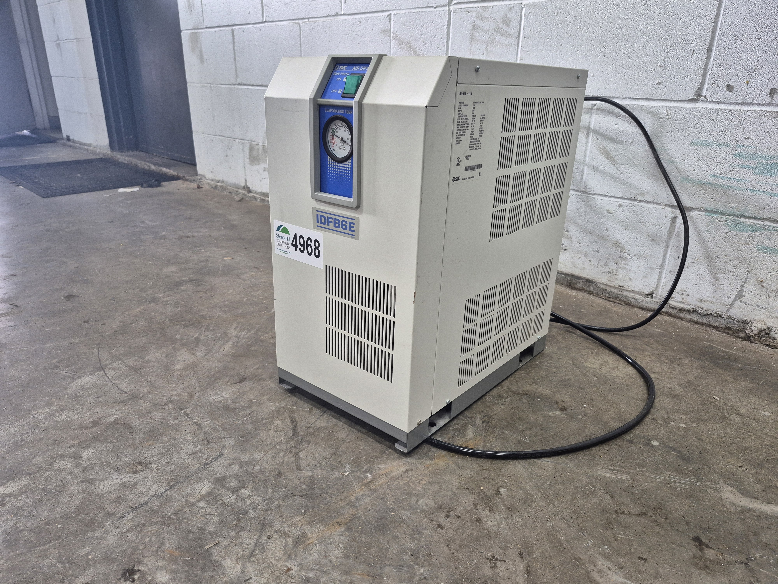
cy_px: 292
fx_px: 517
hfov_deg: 73.9
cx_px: 389
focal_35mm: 23
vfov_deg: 58.9
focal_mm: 5.4
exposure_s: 1/120
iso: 250
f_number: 1.8
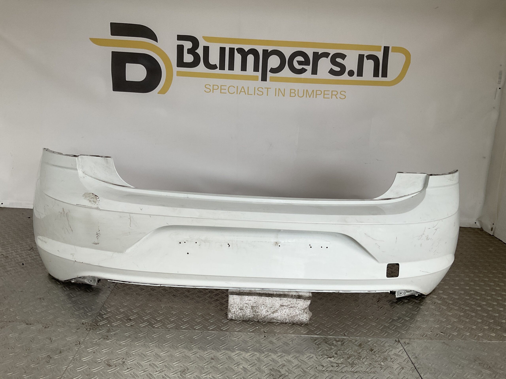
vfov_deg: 48.2
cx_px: 253
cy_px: 190
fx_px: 424
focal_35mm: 29
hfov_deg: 61.7
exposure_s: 1/120
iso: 32
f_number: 1.8
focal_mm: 3
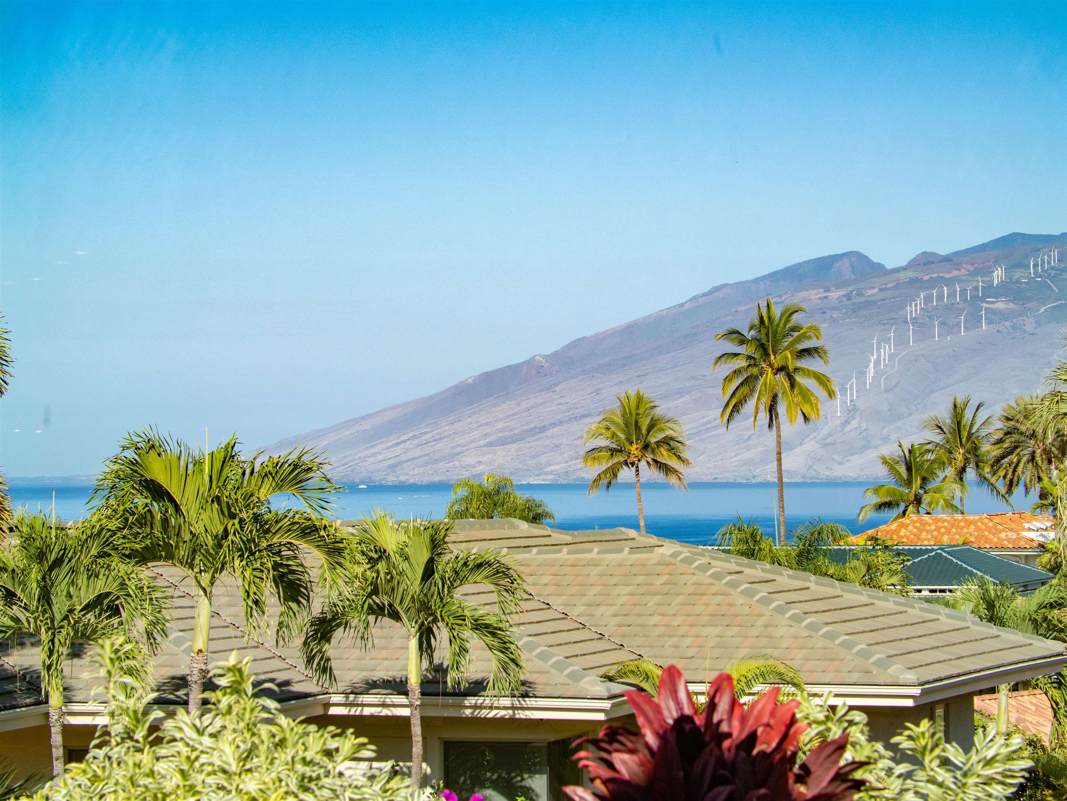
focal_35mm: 134
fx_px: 4132
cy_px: 400
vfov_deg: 11.1
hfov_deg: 14.7
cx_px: 534
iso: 400
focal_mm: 67
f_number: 8
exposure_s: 1/250
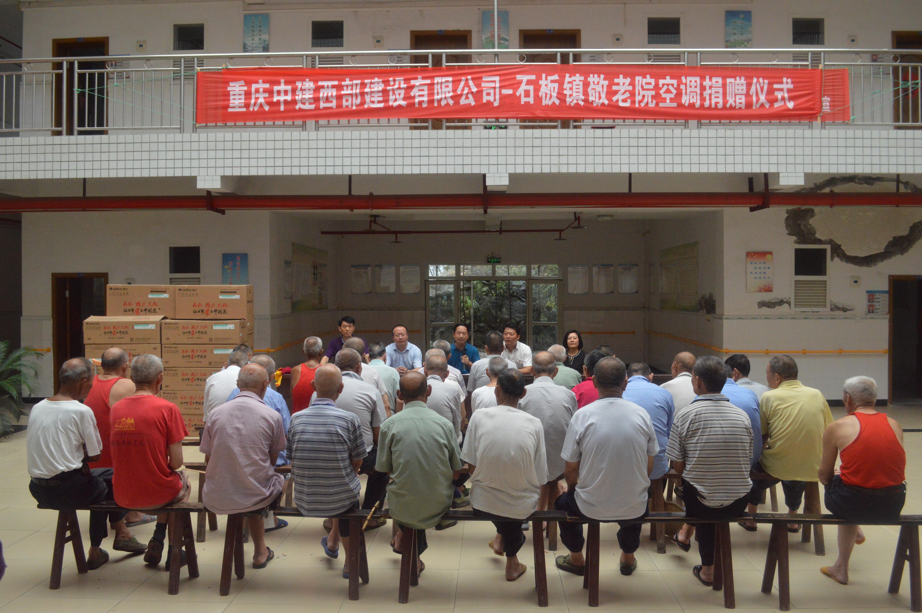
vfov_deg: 43.5
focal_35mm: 30
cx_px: 461
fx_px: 768
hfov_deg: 62.0
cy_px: 306
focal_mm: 20
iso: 1600
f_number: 5.6
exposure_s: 1/400
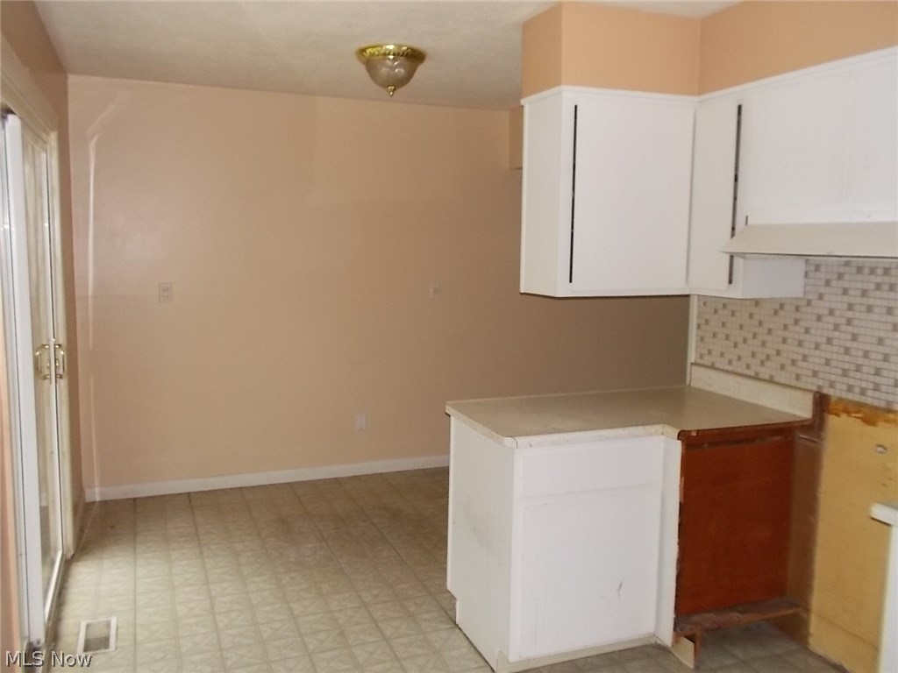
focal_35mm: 29
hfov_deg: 61.7
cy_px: 336
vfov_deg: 48.2
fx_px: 752
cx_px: 449
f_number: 3.3
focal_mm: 4.1
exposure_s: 1/25
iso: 250
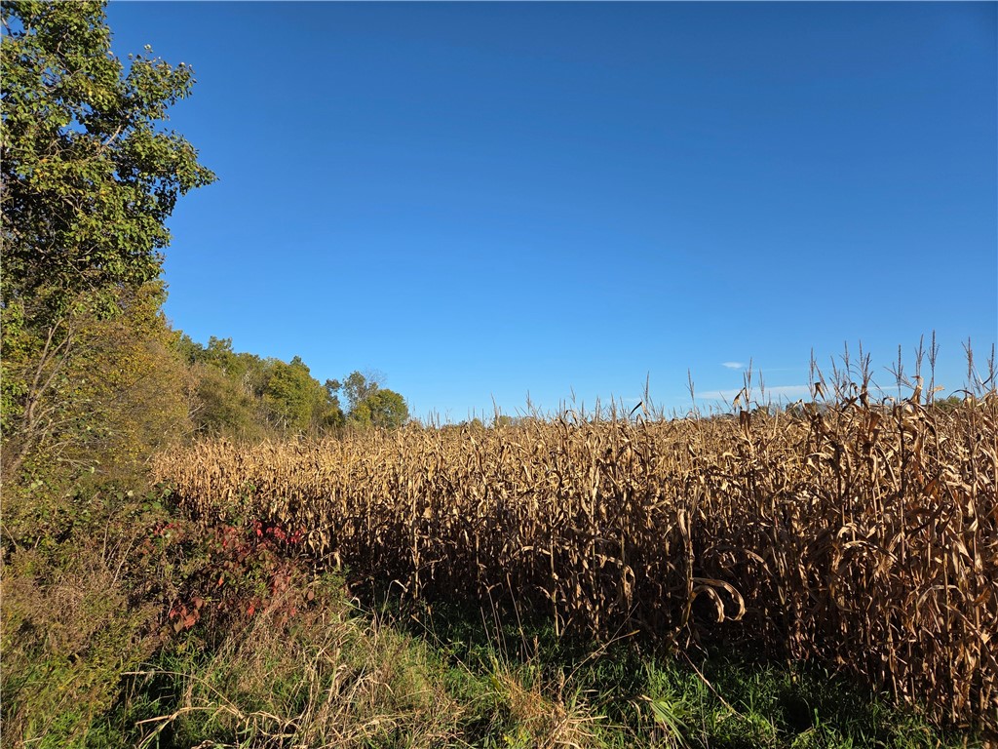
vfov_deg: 58.9
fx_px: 663
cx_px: 499
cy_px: 374
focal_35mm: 23
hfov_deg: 73.9
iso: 80
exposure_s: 1/3924
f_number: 1.8
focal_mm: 5.4
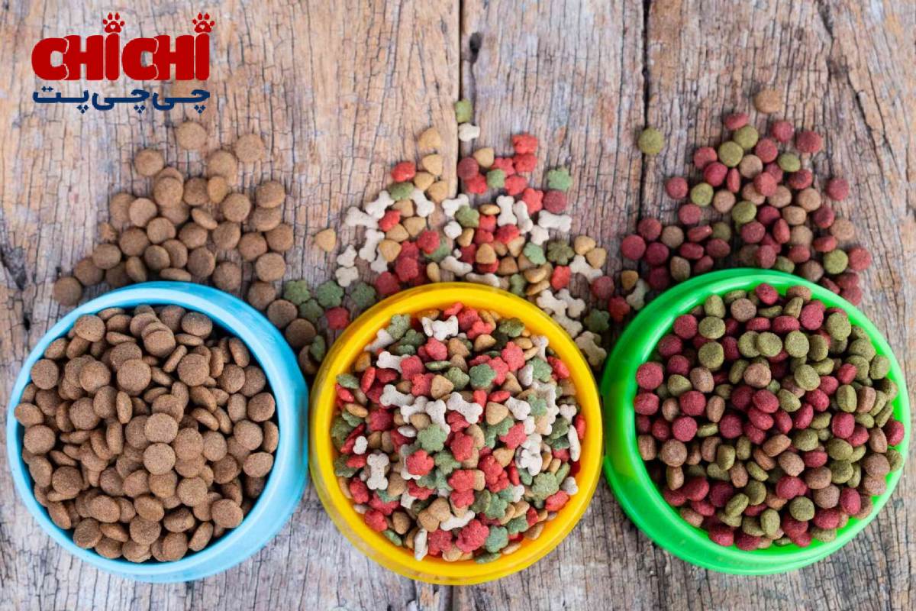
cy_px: 306
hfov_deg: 36.2
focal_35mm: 55
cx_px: 458
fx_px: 1399
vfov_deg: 24.6
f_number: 4.5
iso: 320
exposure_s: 1/80
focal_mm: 36.5
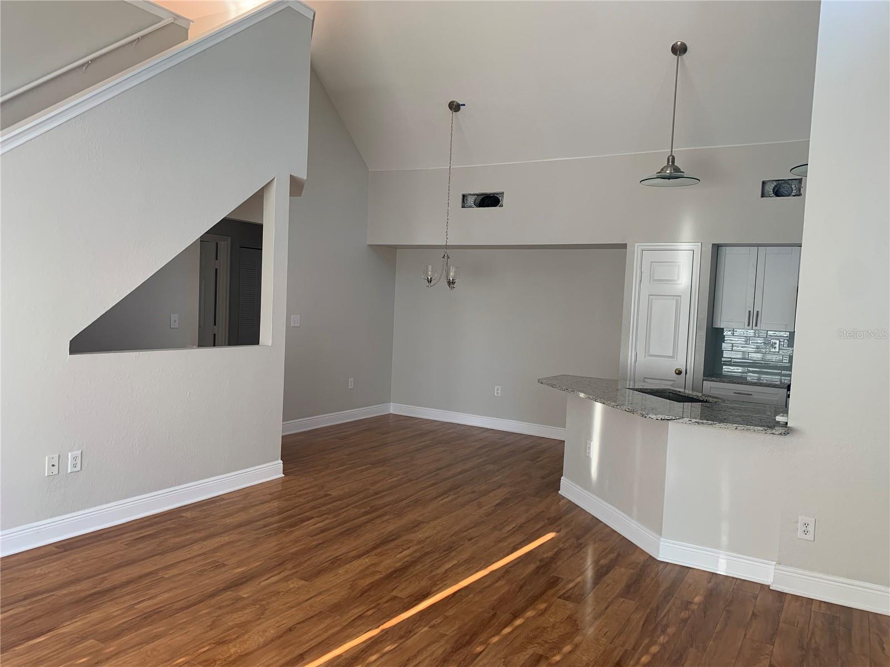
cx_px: 445
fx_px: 668
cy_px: 334
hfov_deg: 67.3
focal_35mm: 26
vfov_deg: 53.1
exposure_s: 1/121
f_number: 1.8
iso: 32
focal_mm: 4.25
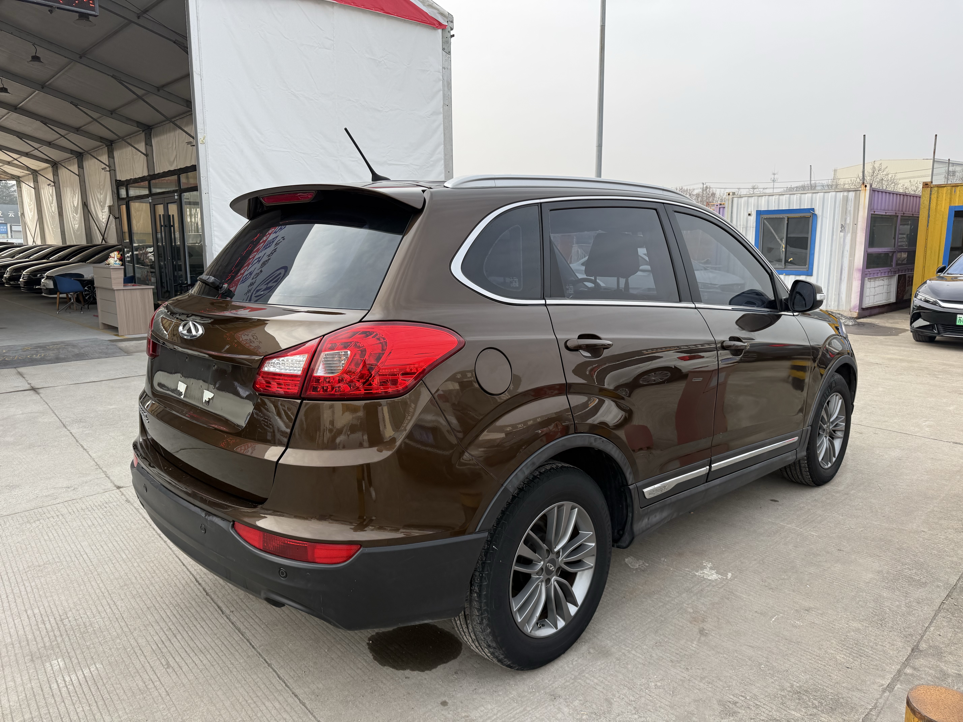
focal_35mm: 24
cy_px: 361
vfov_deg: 56.8
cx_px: 482
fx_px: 668
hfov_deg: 71.6
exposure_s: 1/1361
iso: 80
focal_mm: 6.76
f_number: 1.78
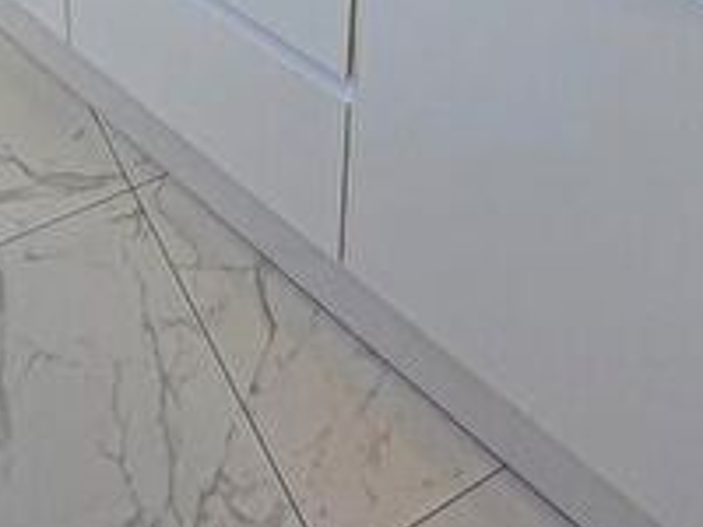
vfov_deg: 21.4
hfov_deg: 37.8
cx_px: 162
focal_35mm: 49
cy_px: -381
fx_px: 995
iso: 160
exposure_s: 1/50
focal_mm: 2.22
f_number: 2.2
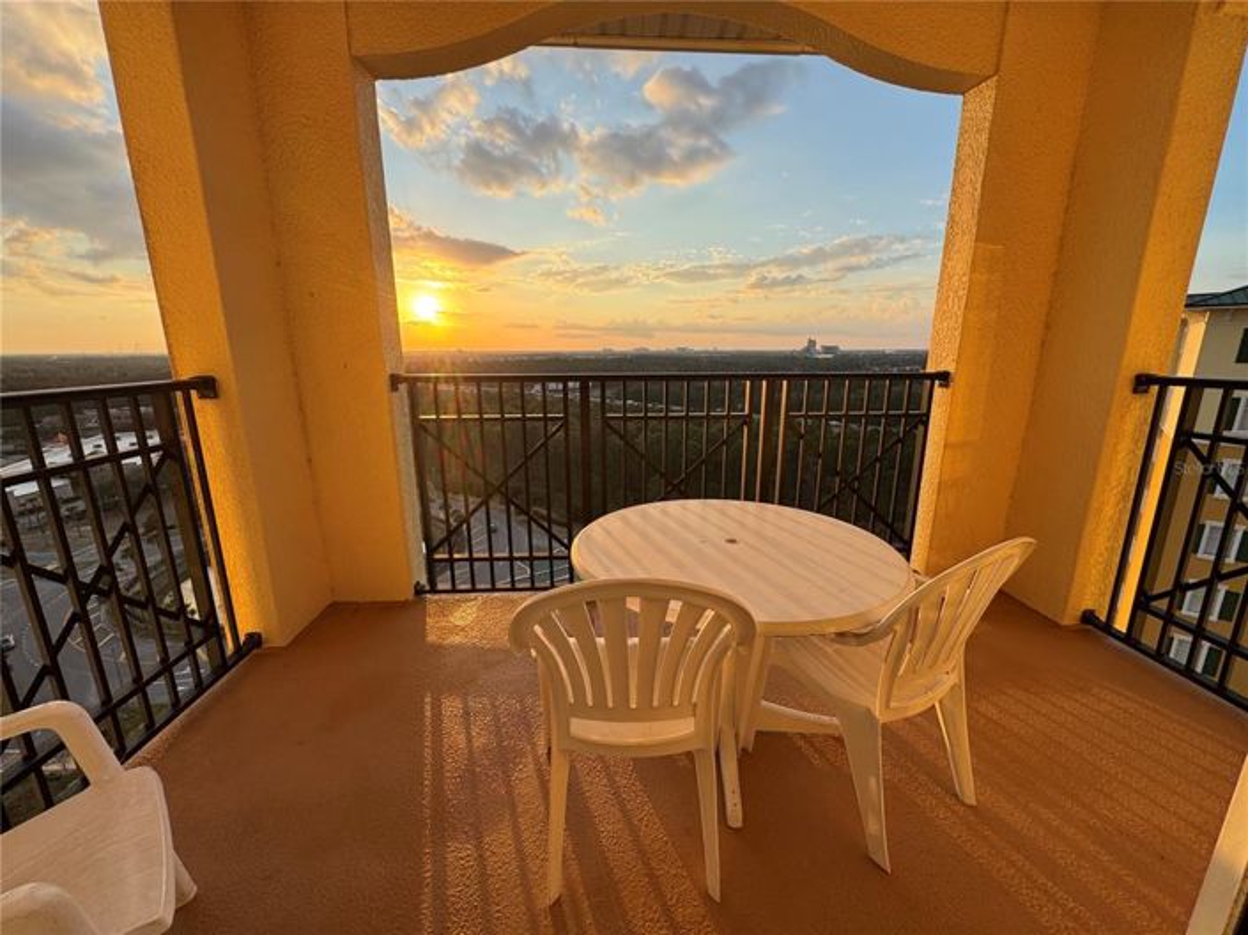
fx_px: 504
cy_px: 468
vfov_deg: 85.6
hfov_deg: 102.1
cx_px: 624
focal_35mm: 14
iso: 50
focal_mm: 2.22
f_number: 2.2
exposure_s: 1/565
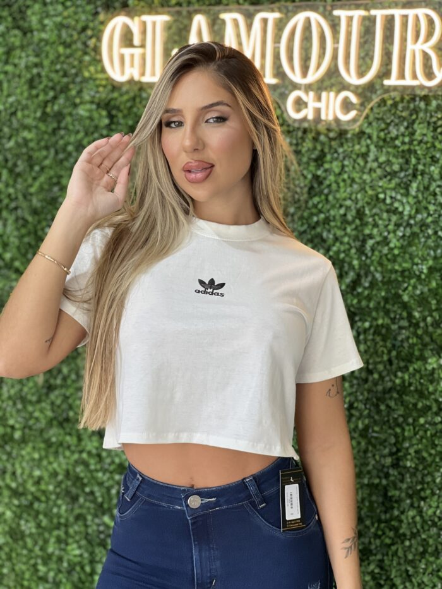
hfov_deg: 19.1
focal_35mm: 77
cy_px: 294
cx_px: 221
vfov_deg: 25.3
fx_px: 1311
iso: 160
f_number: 2.8
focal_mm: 9
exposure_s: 1/120
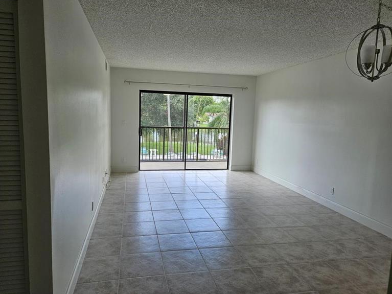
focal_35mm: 24
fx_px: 272
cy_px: 143
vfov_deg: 56.8
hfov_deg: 71.6
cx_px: 188
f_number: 1.8
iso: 64
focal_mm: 5.4
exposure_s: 1/120
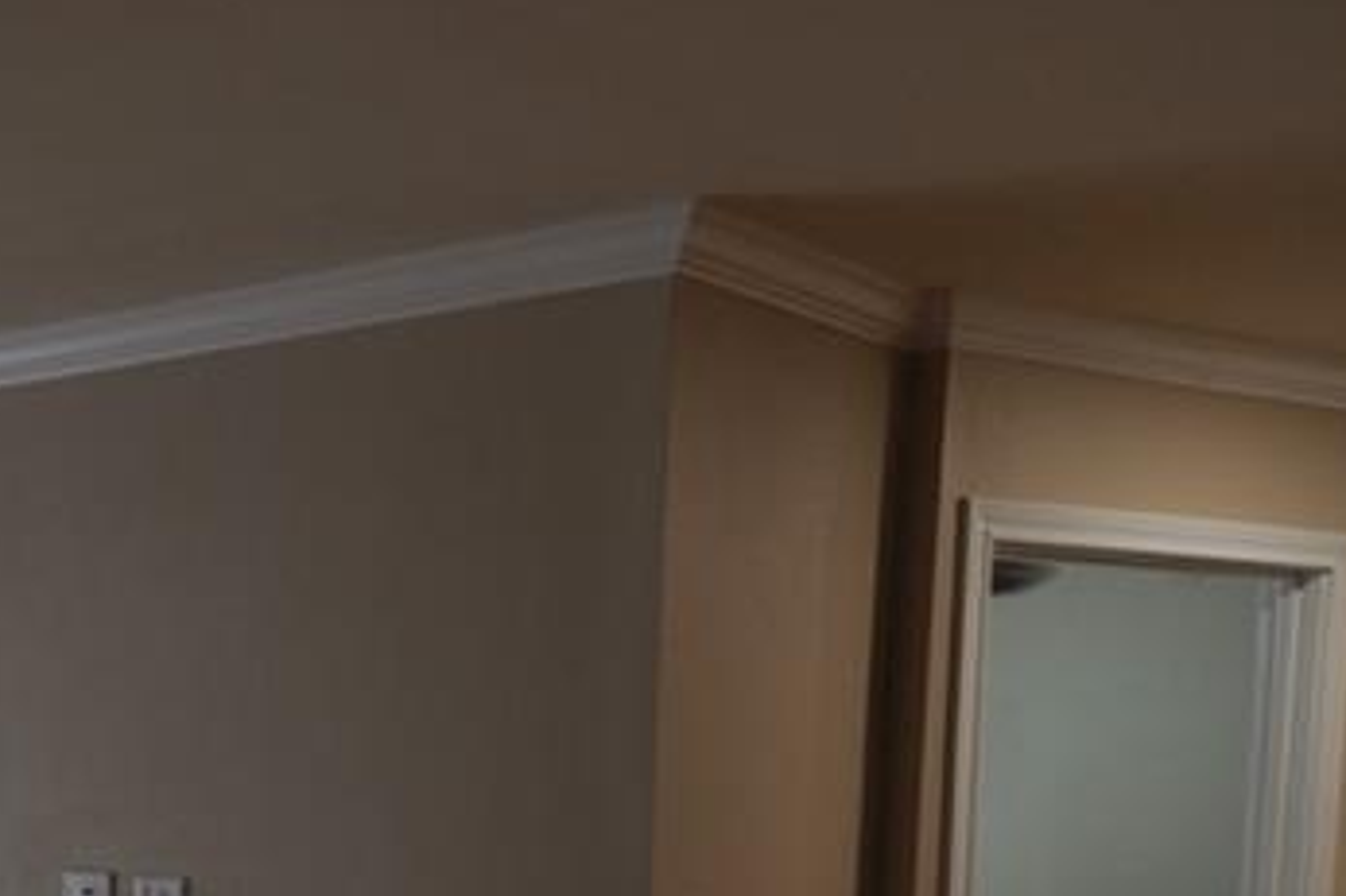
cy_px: 1045
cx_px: 217
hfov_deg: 35.9
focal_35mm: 53
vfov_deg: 23.5
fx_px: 1981
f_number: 4
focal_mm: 12
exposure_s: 1/40
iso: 200
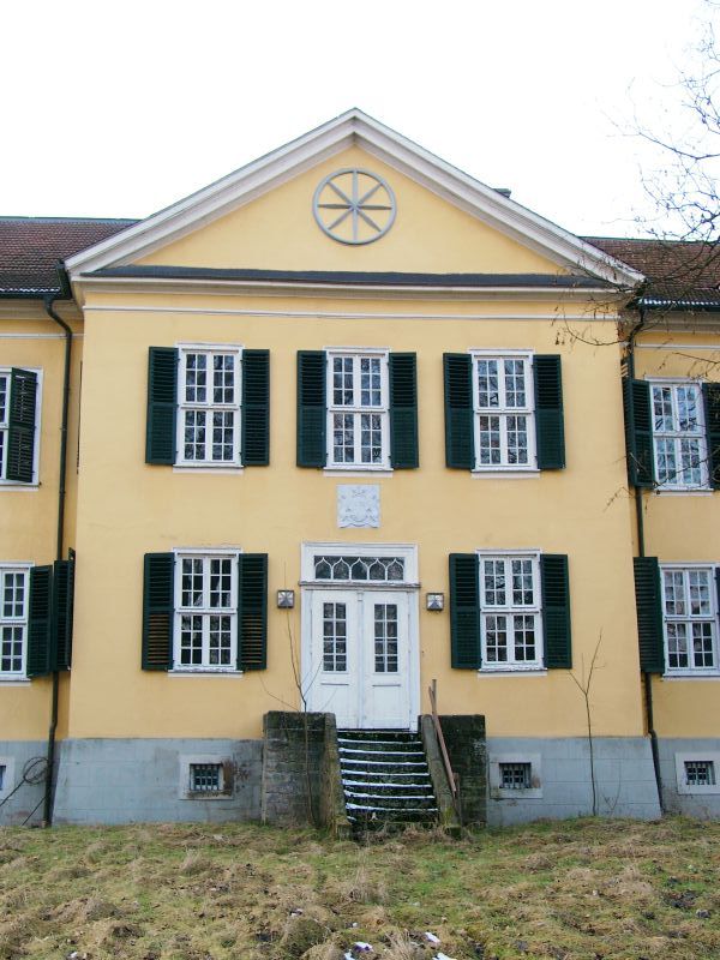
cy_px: 480
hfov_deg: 32.2
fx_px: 1248
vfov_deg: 42.1
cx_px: 360
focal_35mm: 45
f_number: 2.8
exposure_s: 1/83.6
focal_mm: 9.29
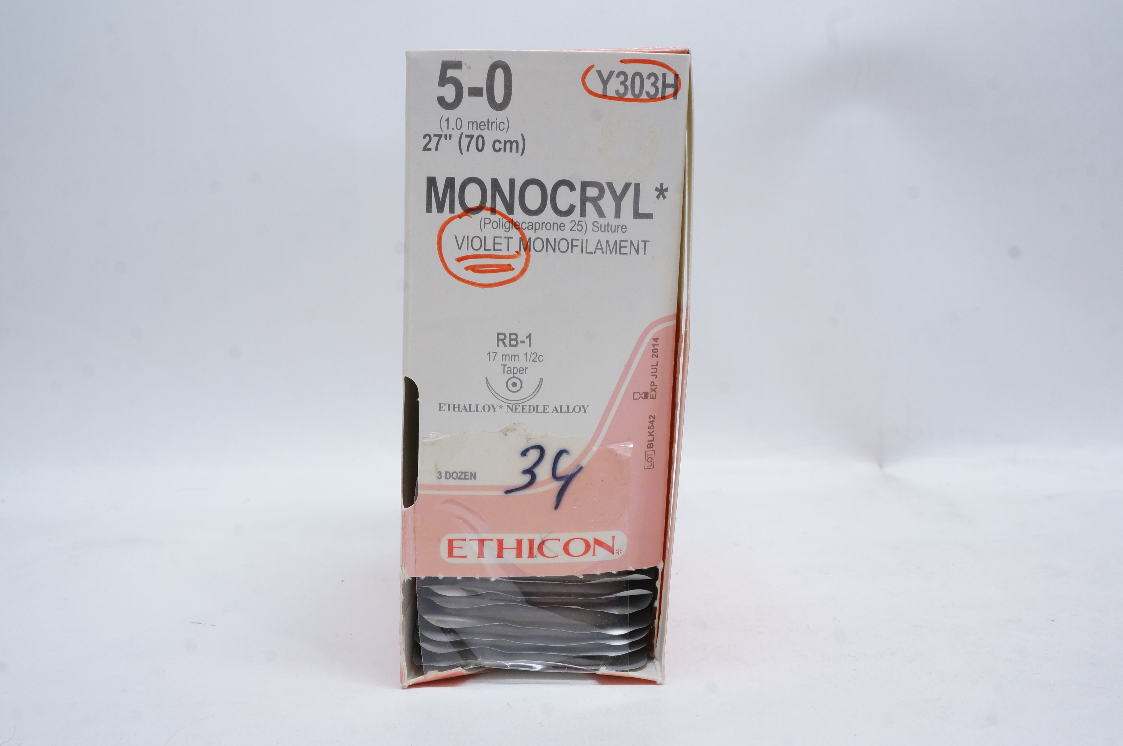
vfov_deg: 38.3
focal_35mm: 34
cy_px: 373
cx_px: 562
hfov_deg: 55.2
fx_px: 1075
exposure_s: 1/13
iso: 800
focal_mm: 23
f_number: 14
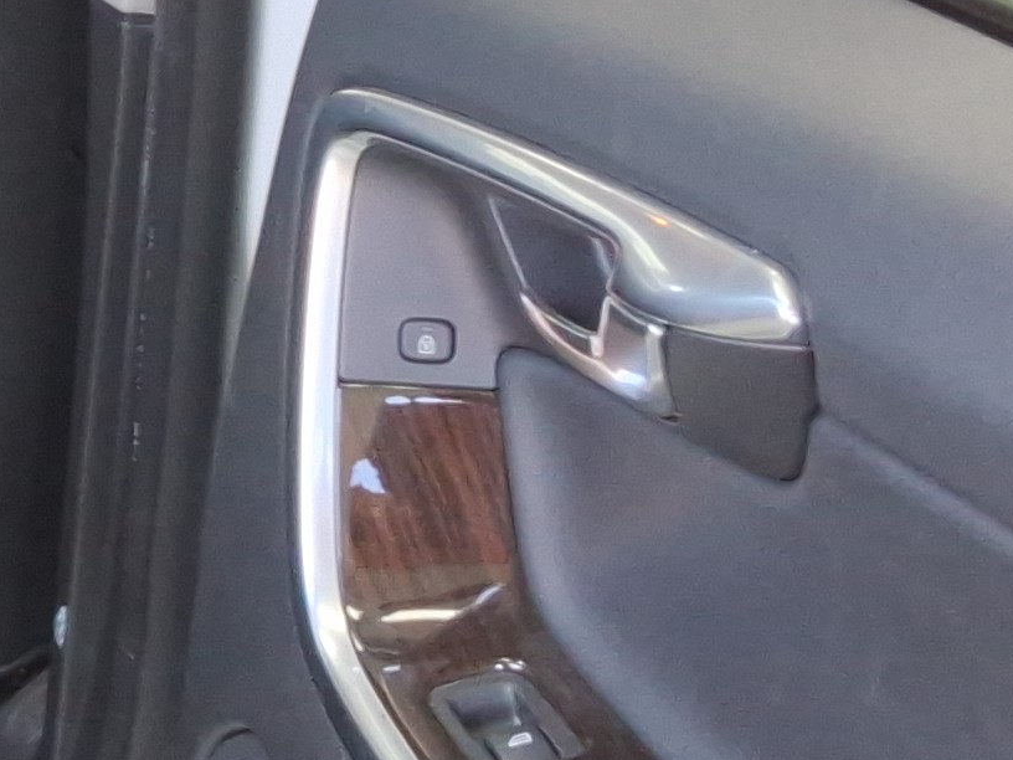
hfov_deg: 16.1
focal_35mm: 112
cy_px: 38
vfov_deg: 13.1
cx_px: -520
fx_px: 3278
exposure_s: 1/60
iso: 46
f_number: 1.9
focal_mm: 2.91
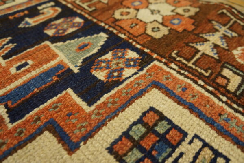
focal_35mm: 27
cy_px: 82
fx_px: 183
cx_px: 122
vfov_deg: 47.9
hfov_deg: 67.4
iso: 800
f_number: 4
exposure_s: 1/60
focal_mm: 18
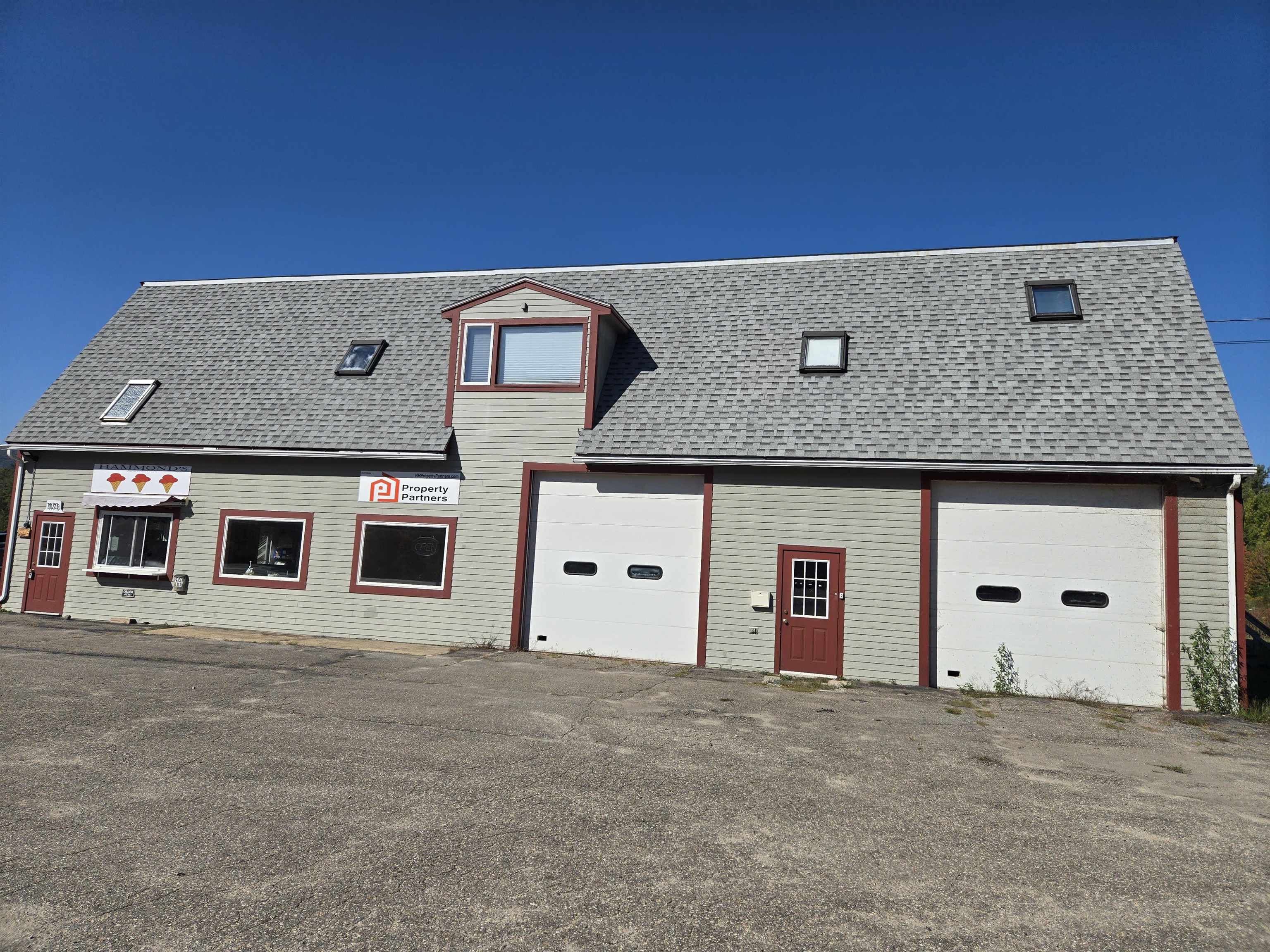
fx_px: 844
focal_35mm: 23
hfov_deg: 73.9
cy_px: 476
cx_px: 635
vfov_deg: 58.9
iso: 25
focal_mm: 5.4
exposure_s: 1/2897
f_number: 1.8
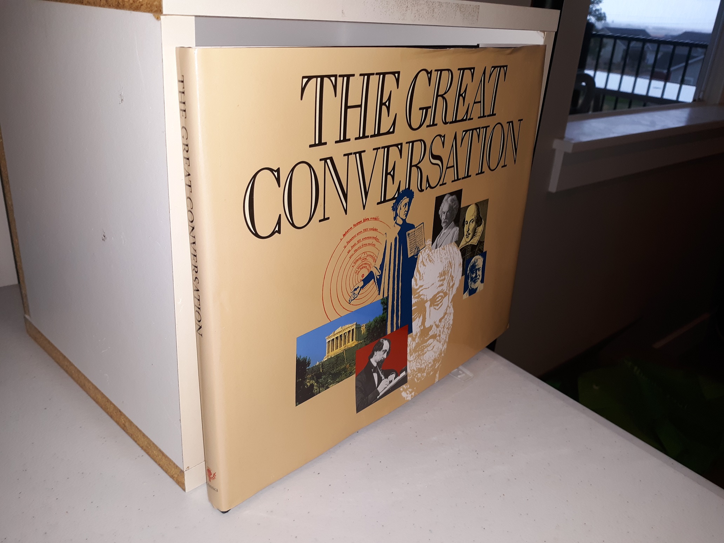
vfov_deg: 49.7
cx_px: 362
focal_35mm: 28
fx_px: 586
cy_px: 272
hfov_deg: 63.4
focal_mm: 3.7
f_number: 1.7
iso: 40
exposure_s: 1/60
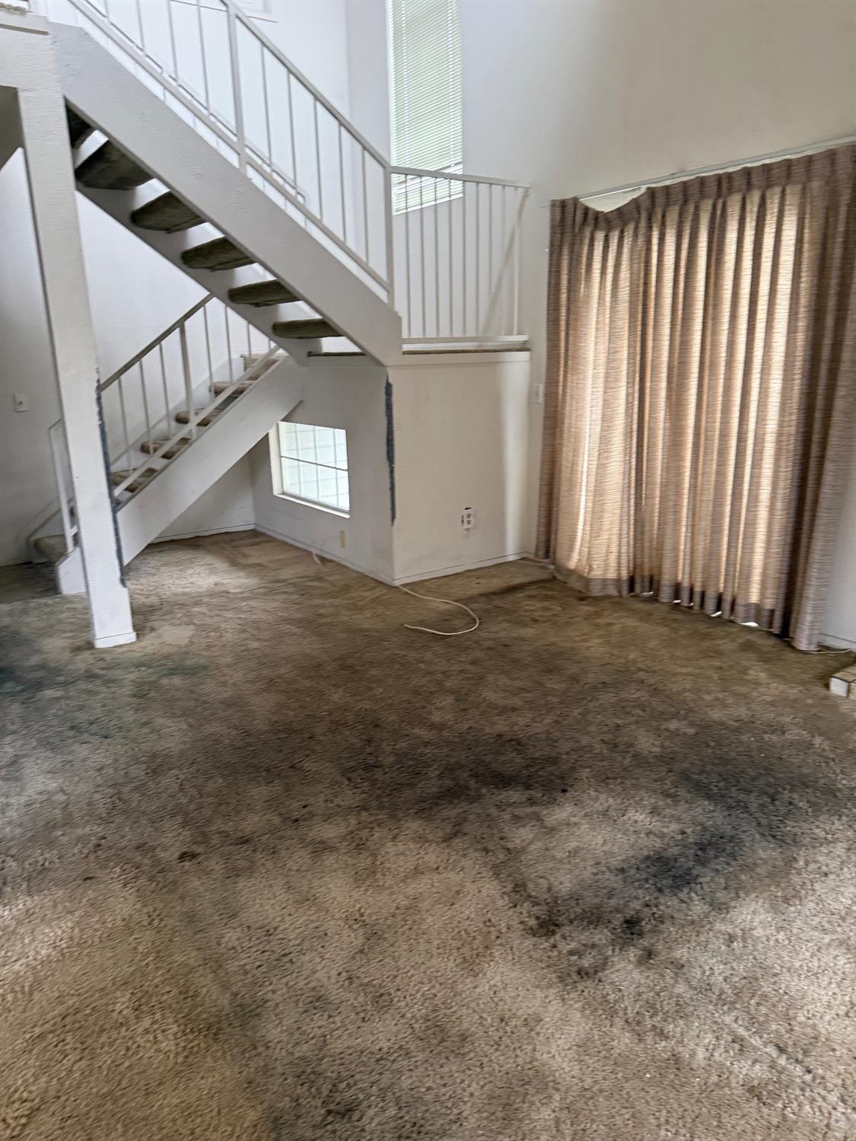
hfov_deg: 56.8
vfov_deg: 71.6
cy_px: 570
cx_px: 428
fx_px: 791
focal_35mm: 24
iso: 320
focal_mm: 6.76
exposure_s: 1/60
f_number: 1.78
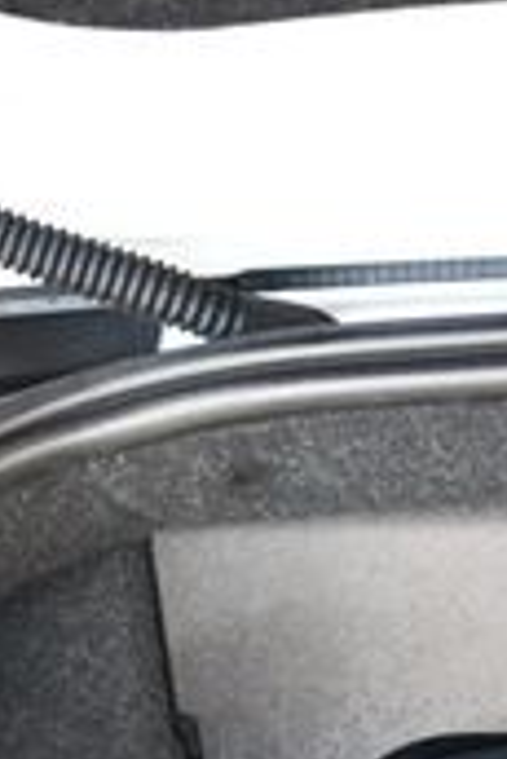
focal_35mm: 134
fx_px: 2825
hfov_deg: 9.6
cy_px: 860
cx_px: 974
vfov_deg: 14.9
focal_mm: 18
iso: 800
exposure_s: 1/125
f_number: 3.5
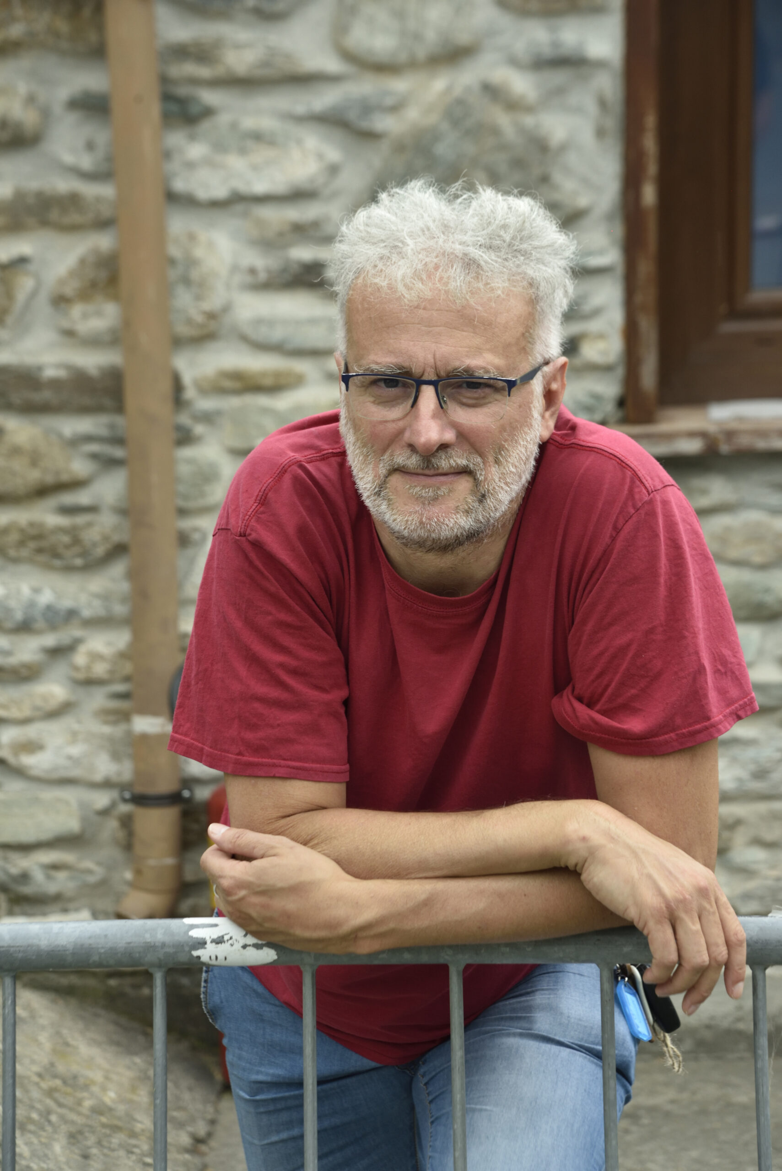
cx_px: 391
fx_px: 3906
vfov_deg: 17.1
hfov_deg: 11.4
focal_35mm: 120
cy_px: 586
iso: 720
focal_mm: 120
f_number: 6.3
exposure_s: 1/160
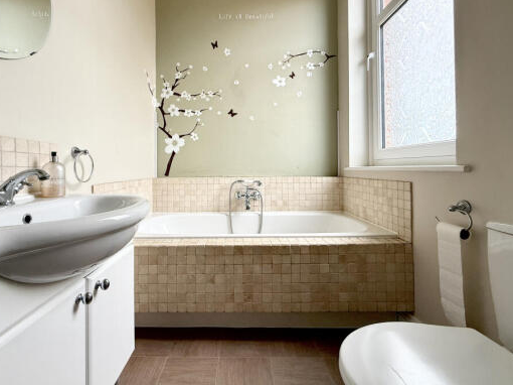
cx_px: 230
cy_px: 170
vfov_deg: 77.8
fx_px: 237
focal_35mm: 16
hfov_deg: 94.2
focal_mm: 2.22
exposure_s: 1/99
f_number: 2.2
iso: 100
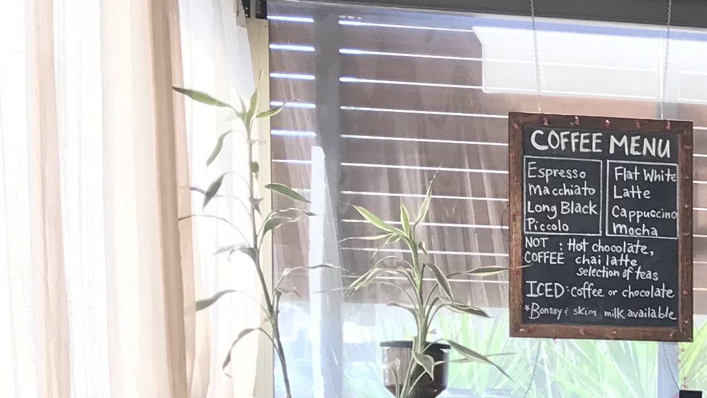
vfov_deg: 10.4
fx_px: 2118
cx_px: 1266
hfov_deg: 16.1
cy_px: 595
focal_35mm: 113
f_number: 1.8
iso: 20
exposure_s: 1/104
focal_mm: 3.99
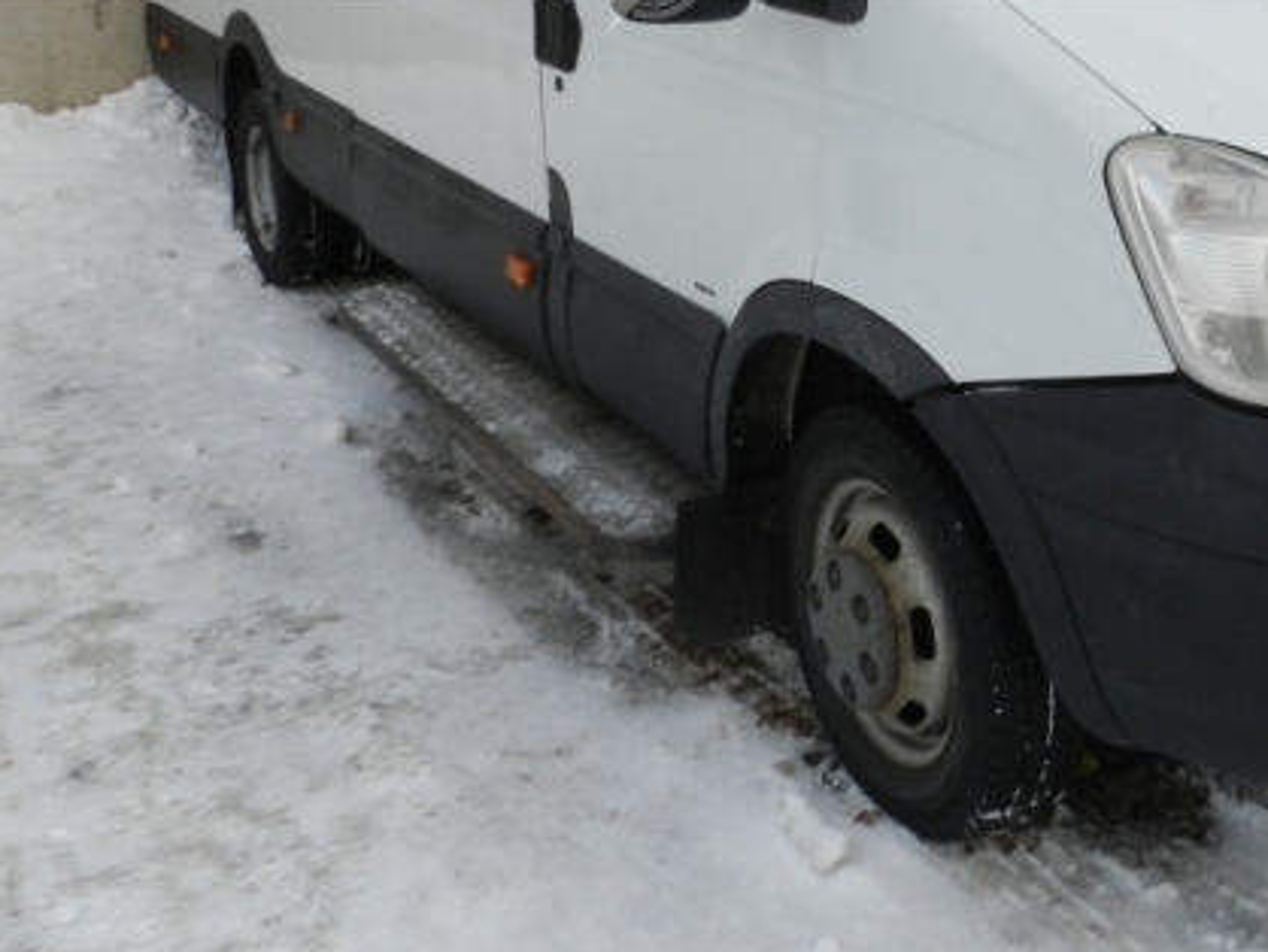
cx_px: 965
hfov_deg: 41.5
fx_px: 1613
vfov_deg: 31.0
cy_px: 49
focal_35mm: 44
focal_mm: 4
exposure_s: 1/250
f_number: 3.4
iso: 160
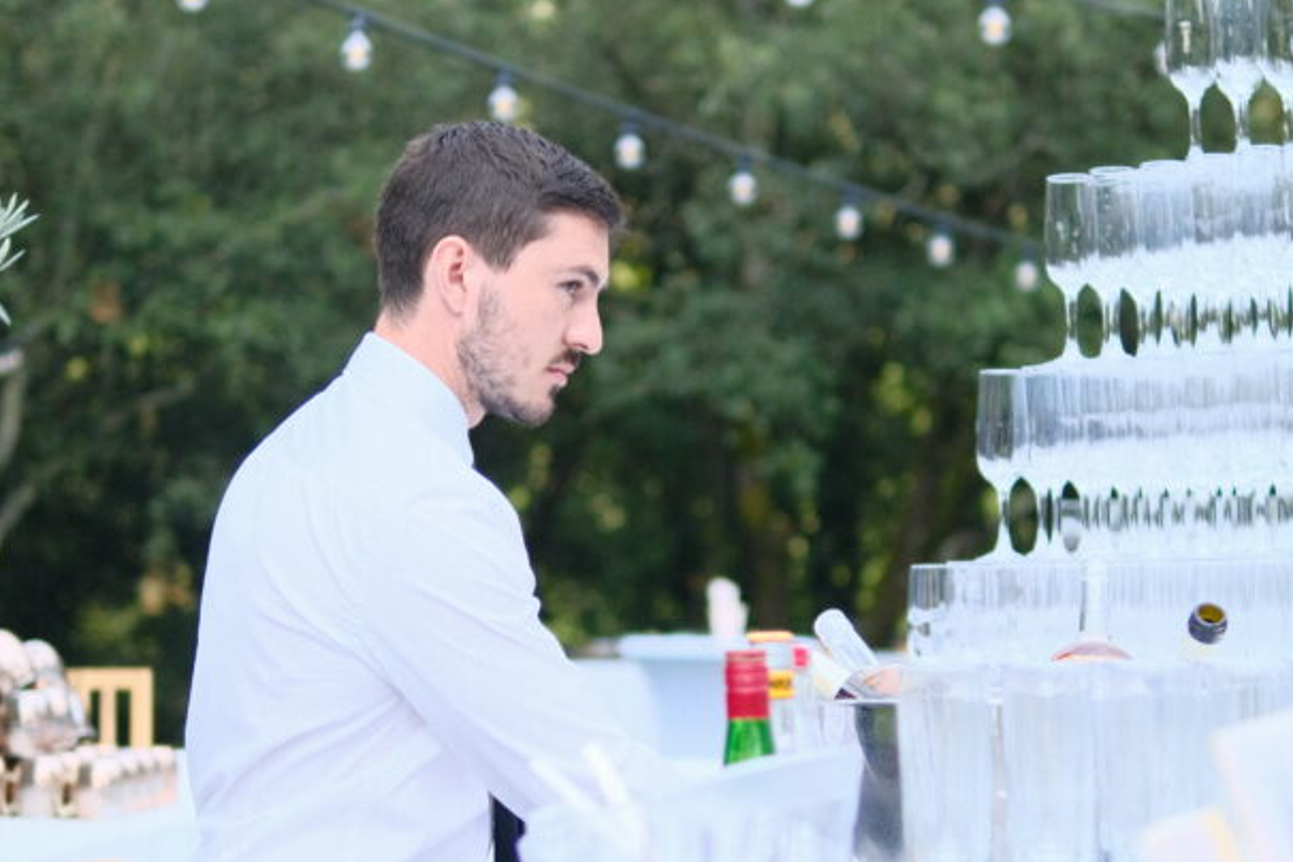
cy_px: 492
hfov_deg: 26.7
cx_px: 661
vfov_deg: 17.9
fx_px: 2729
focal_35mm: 76
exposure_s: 1/6000
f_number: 1.4
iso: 640
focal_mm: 30
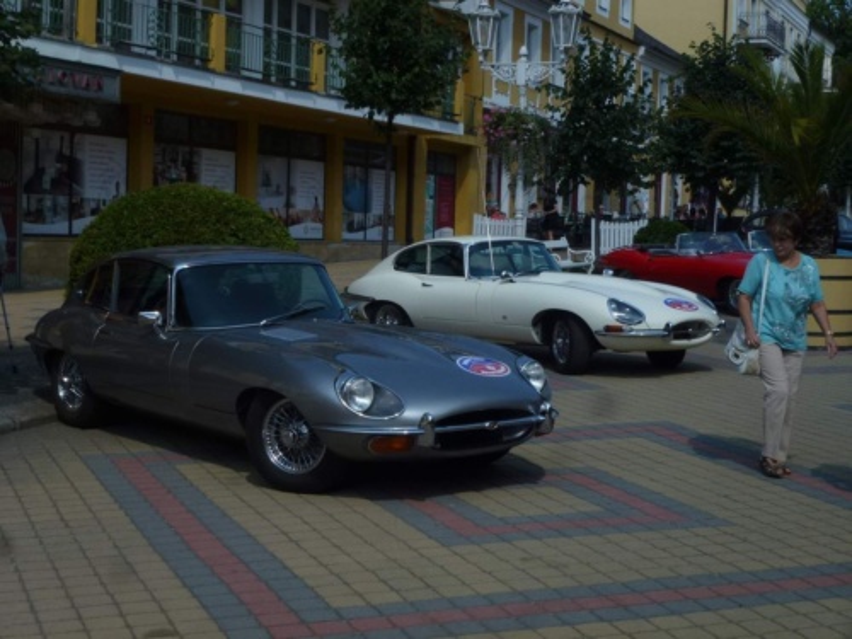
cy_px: 320
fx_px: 1403
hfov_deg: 33.8
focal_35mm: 57
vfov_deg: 25.7
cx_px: 426
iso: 100
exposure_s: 1/1000
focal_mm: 10.1
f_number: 4.4
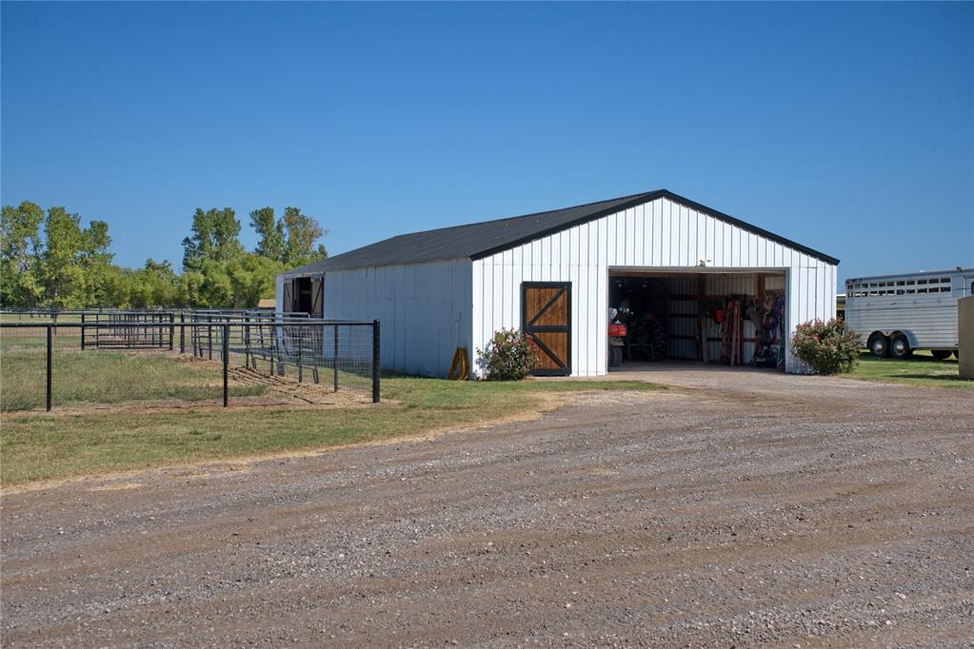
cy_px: 324
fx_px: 1299
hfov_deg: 41.1
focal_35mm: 48
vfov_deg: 28.1
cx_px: 487
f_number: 11
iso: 100
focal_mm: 48
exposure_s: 1/250
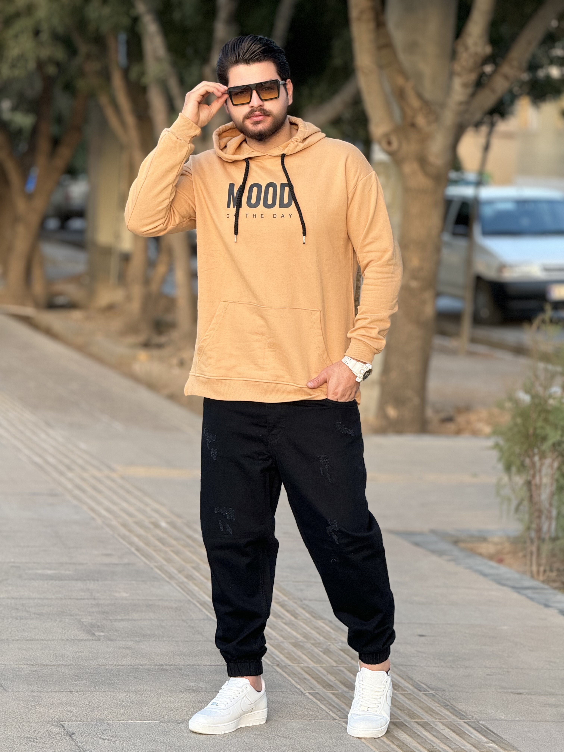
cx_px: 282
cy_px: 376
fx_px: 2607
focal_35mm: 120
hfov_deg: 12.3
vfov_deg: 16.4
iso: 125
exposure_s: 1/99
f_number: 2.8
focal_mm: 15.66
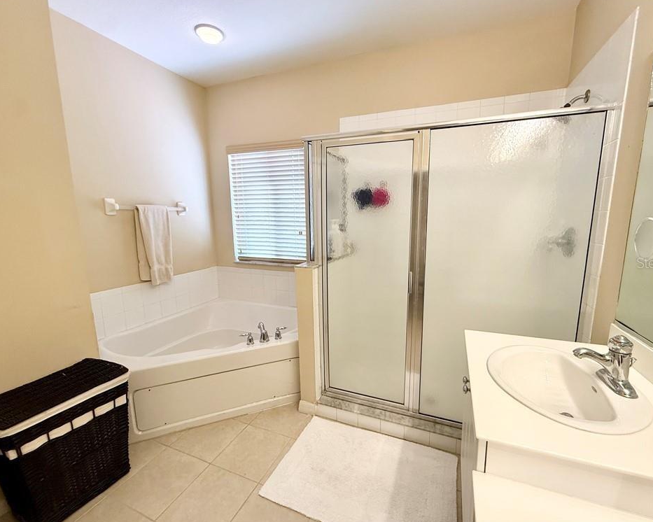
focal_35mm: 15
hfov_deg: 96.7
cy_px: 262
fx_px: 290
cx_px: 344
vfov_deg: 84.0
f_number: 2.2
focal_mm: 2.22
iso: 160
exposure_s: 1/120
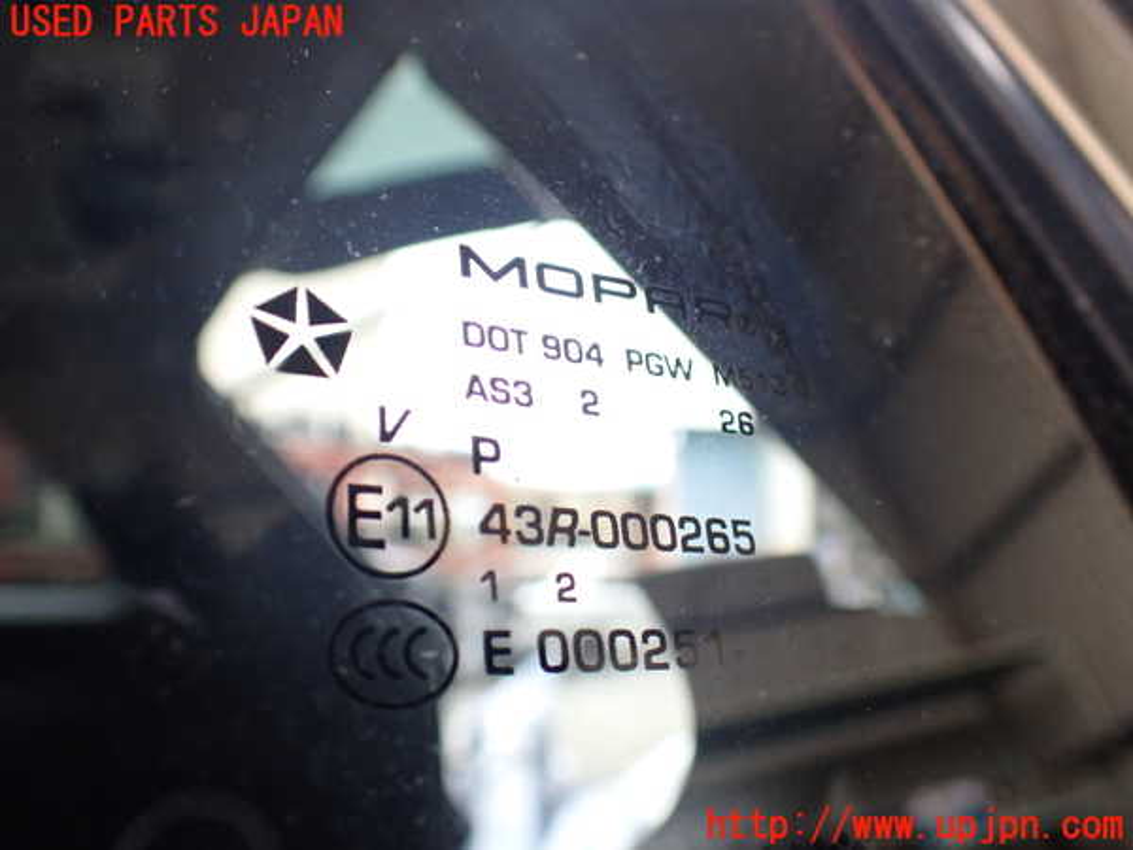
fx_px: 982
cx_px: 566
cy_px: 425
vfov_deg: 46.8
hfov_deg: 60.0
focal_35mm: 30
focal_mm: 5.4
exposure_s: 1/125
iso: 250
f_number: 2.3
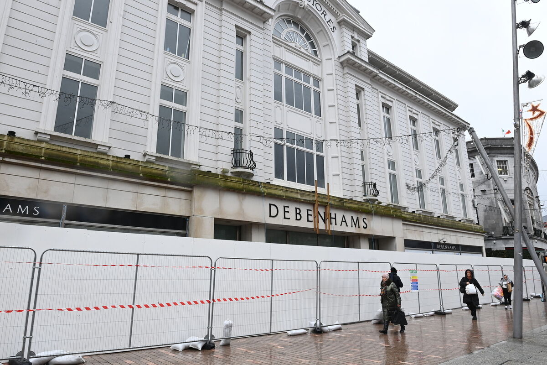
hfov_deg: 73.7
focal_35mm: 24
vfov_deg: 53.1
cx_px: 274
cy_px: 182
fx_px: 365
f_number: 11
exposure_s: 1/160
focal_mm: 24
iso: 1600
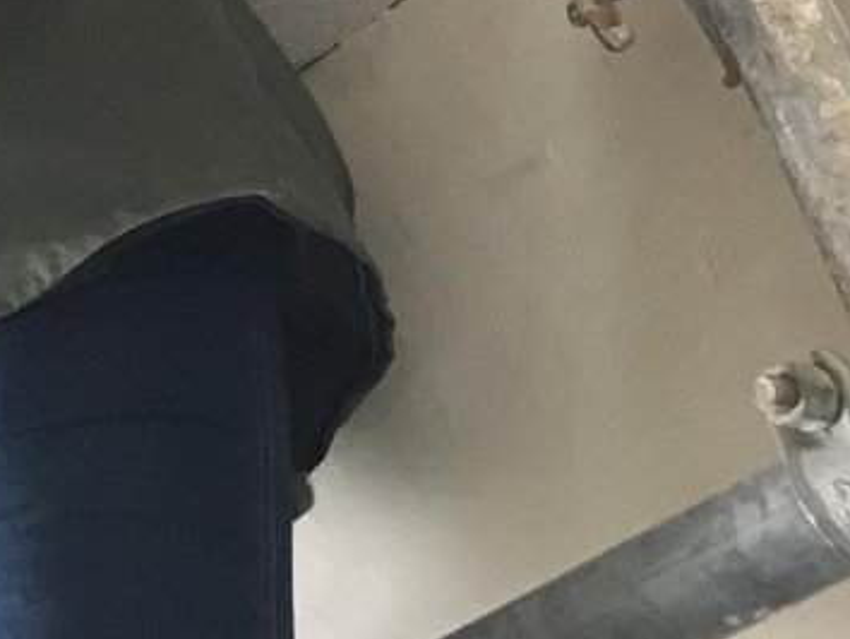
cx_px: -1069
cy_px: -687
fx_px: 3219
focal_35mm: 131
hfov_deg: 12.4
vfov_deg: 10.3
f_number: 2.2
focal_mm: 4.15
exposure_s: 1/33
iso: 80
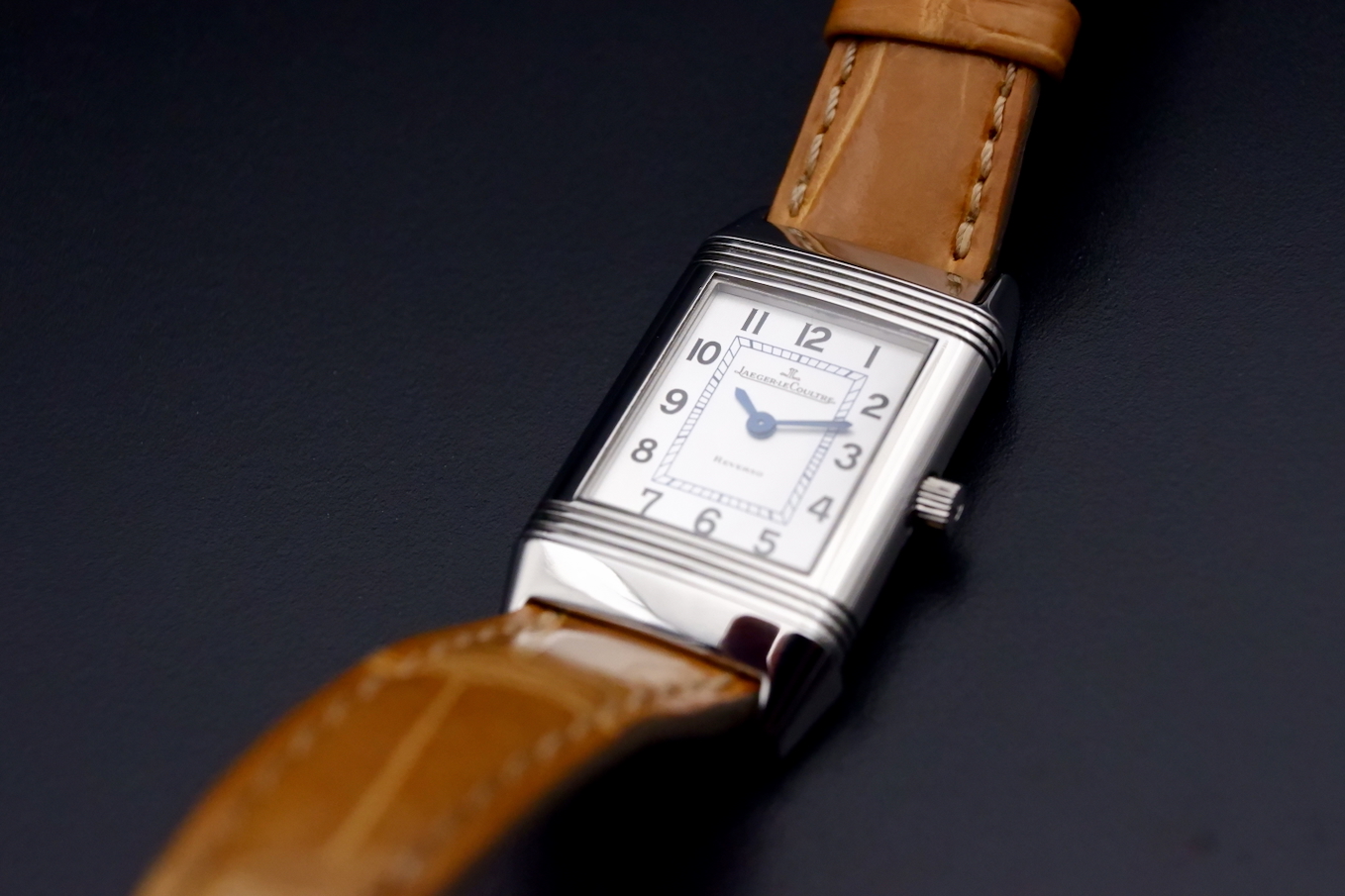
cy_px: 448
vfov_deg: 25.5
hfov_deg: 37.5
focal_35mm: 53
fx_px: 1980
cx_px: 672
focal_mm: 35.8
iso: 6400
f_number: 8
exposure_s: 1/4000
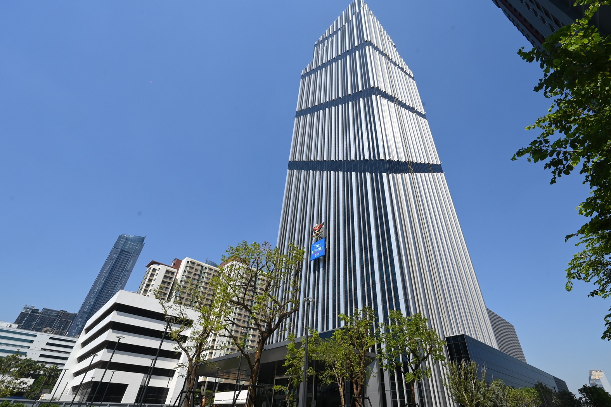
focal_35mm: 16
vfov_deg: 73.7
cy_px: 217
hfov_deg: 96.5
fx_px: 272
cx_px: 332
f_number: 11
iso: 125
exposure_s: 1/200
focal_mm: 14
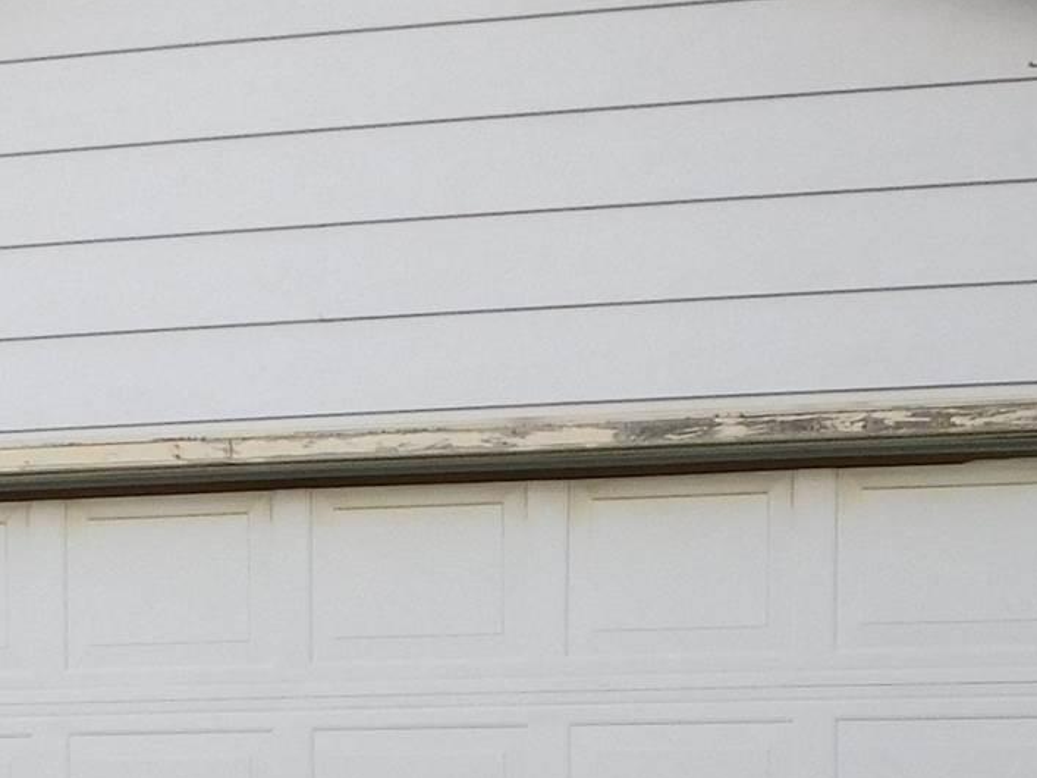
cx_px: 645
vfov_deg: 13.8
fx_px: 2995
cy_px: 1208
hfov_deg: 19.6
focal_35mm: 100
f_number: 3
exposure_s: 1/500
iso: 125
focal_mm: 4
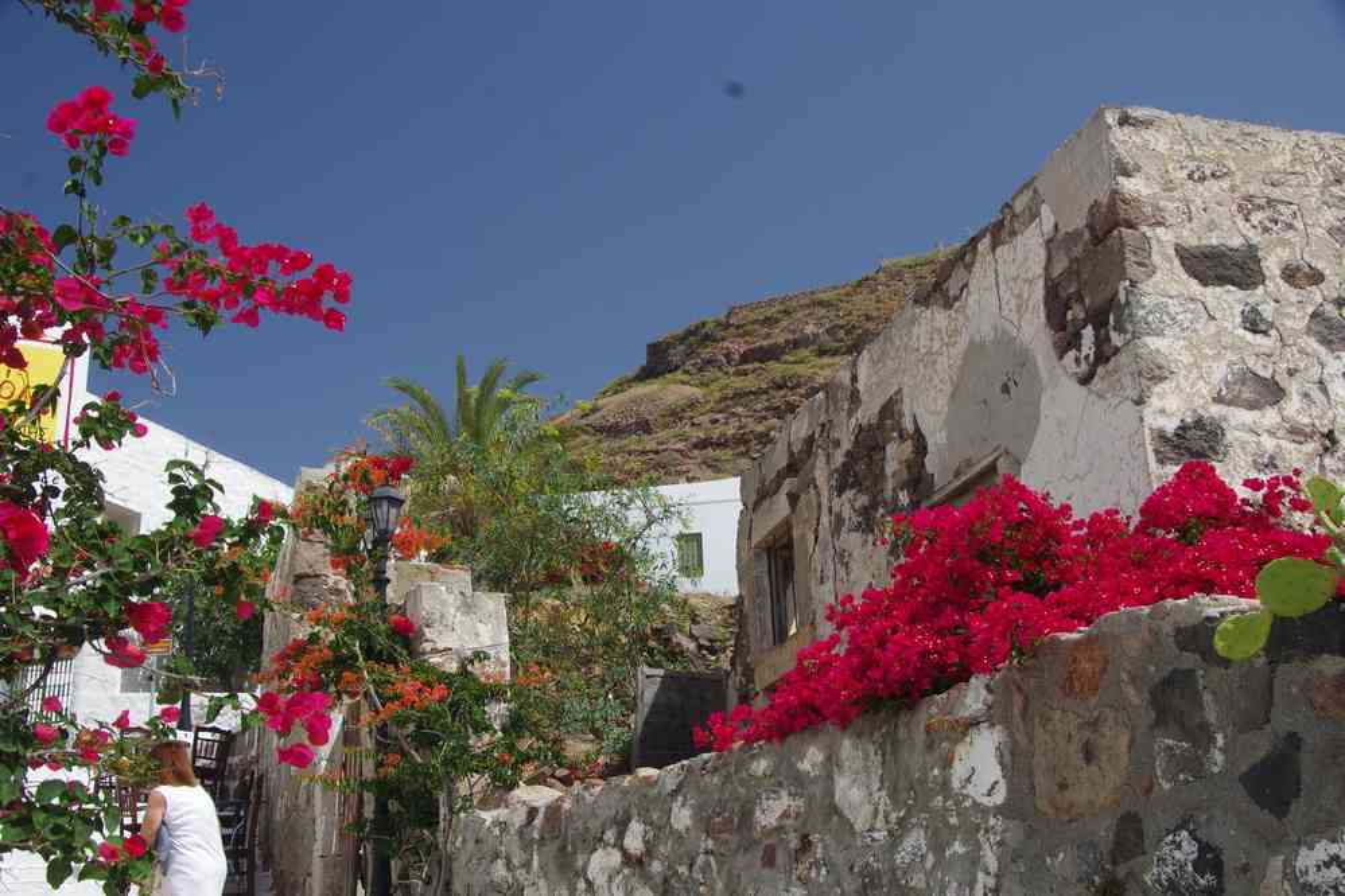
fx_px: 1606
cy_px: 448
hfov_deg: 45.4
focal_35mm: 43
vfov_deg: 31.2
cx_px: 672
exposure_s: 1/100
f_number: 11
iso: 200
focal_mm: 29.4
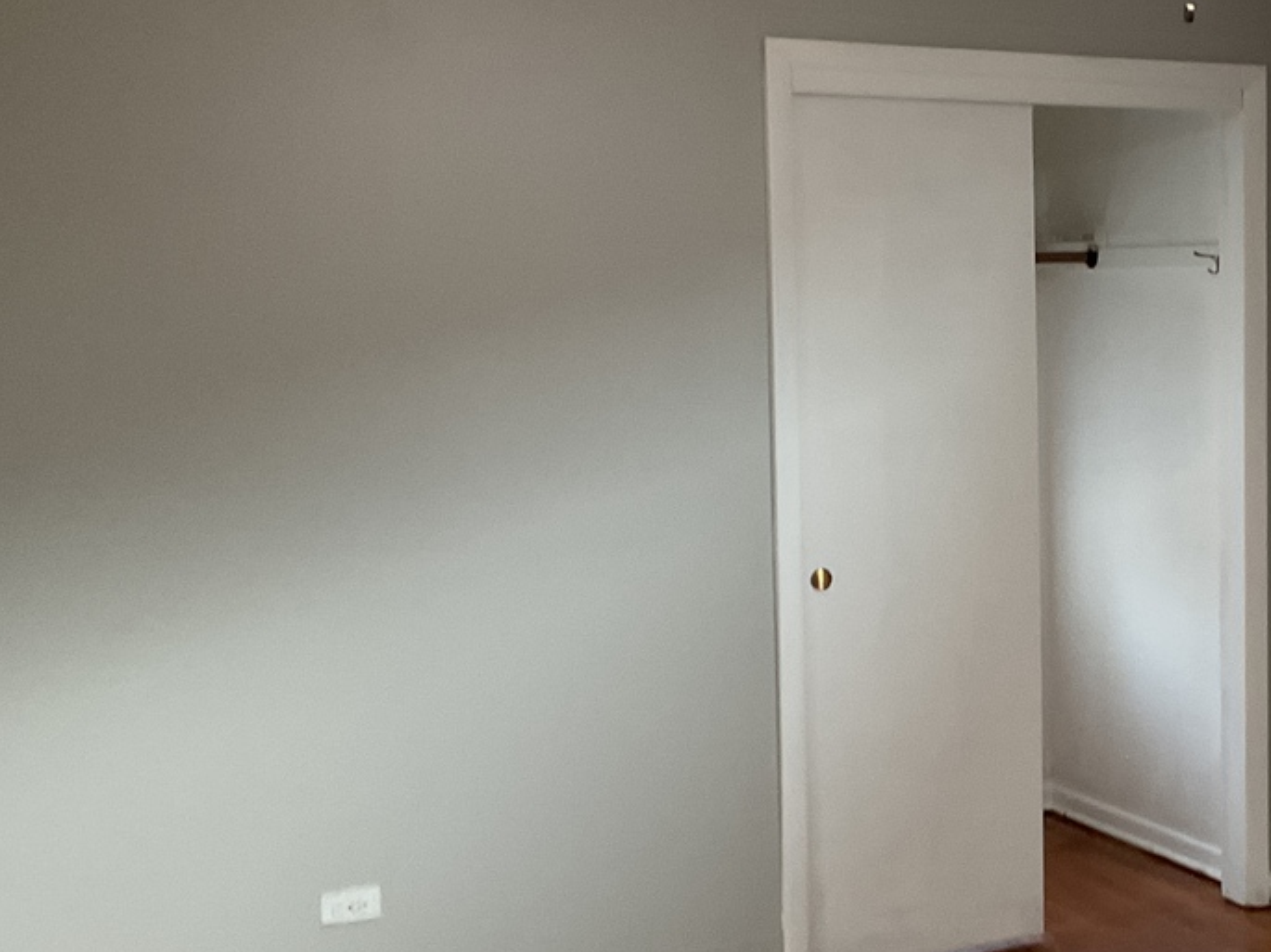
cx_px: 1188
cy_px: 477
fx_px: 2239
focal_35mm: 61
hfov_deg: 30.1
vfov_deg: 24.0
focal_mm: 3
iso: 125
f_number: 1.8
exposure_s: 1/60
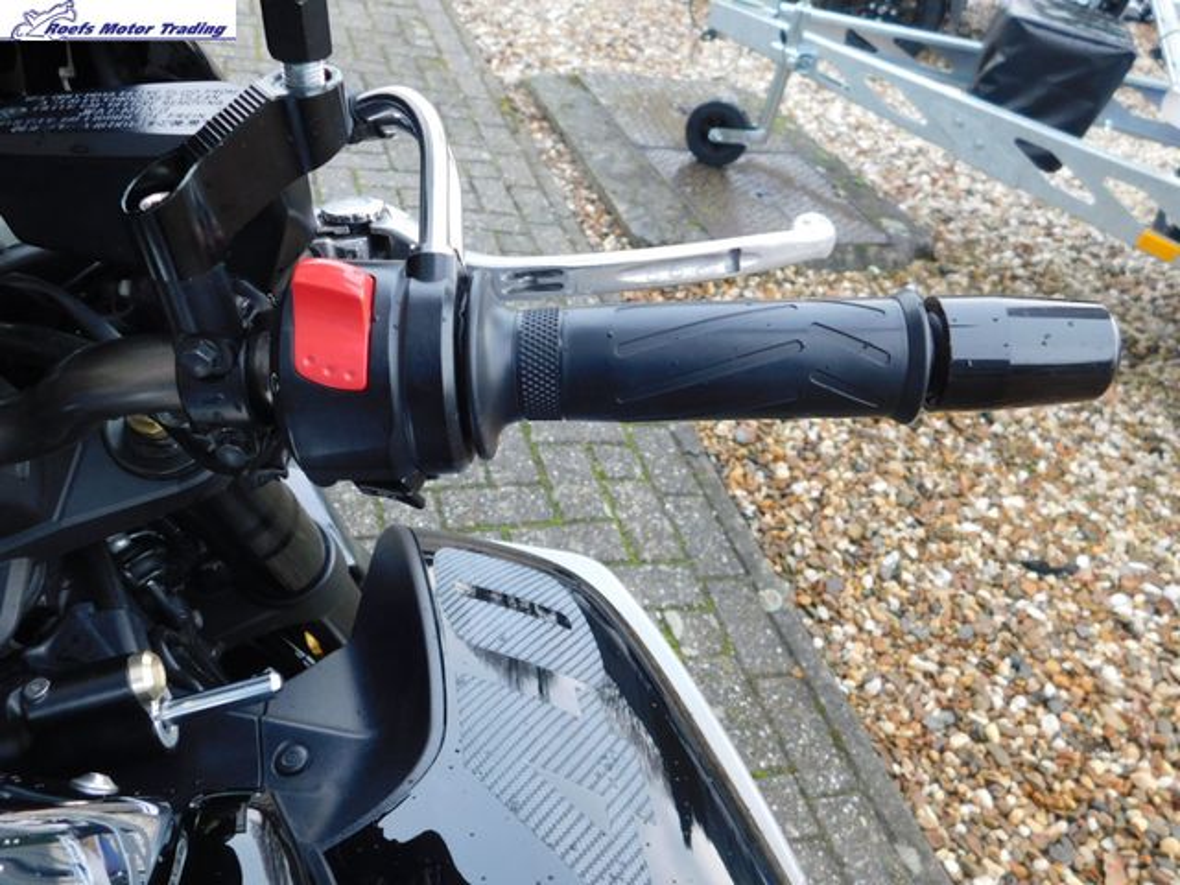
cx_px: 590
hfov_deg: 63.4
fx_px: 954
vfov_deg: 49.7
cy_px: 442
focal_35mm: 28
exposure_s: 1/40
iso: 125
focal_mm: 4.9
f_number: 3.2
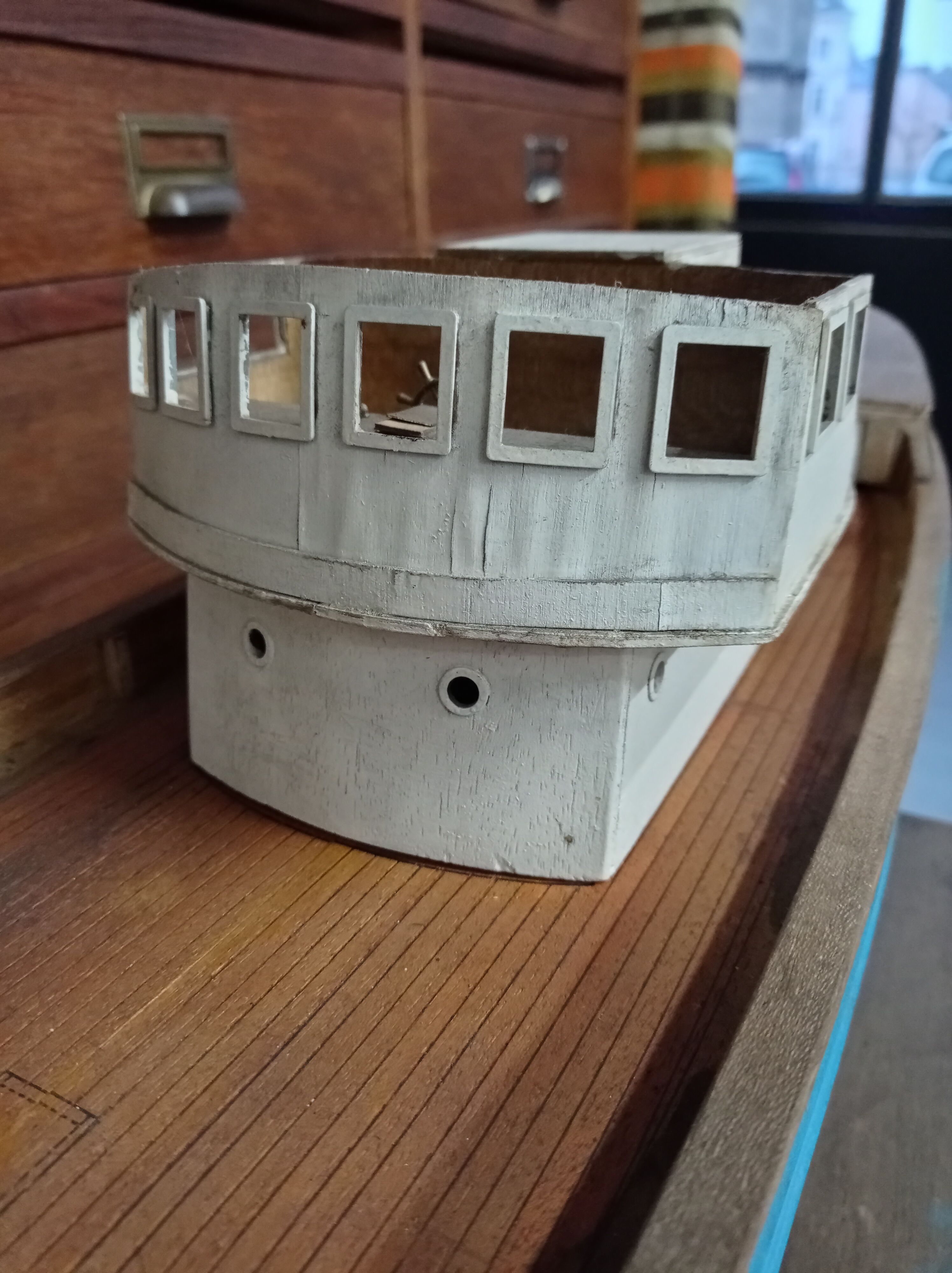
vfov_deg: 63.5
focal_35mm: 28
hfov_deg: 49.7
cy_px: 636
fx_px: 1028
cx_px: 476
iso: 396
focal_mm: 4.74
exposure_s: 1/33.3
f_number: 1.79
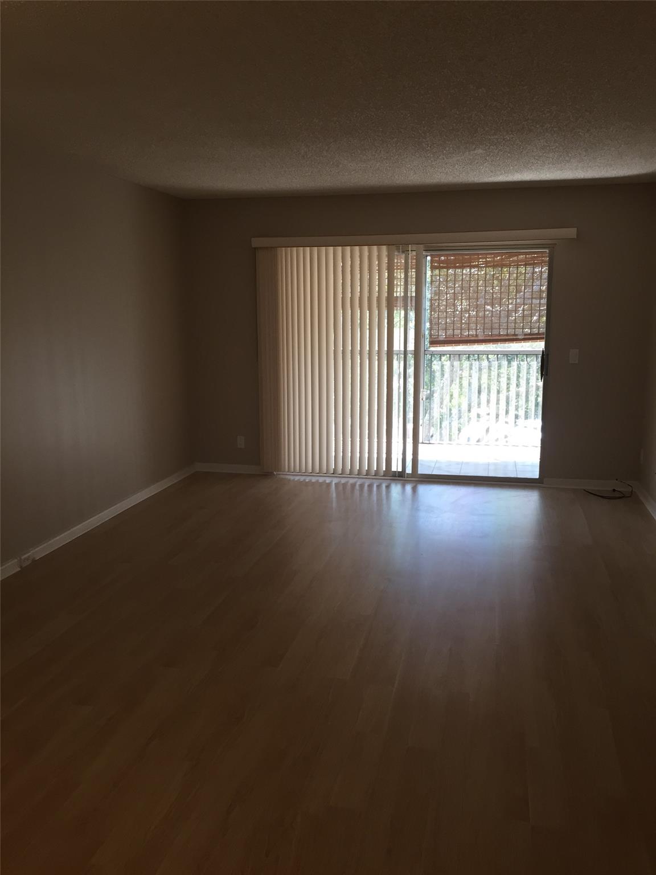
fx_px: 733
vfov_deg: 61.7
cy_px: 438
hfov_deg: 48.2
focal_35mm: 29
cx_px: 328
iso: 32
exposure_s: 1/30
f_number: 2.2
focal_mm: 4.15
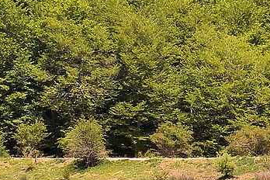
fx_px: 5437
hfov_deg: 2.8
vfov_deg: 1.9
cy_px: 225
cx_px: 845
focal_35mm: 725
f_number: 16
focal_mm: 70
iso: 400
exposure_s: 1/320
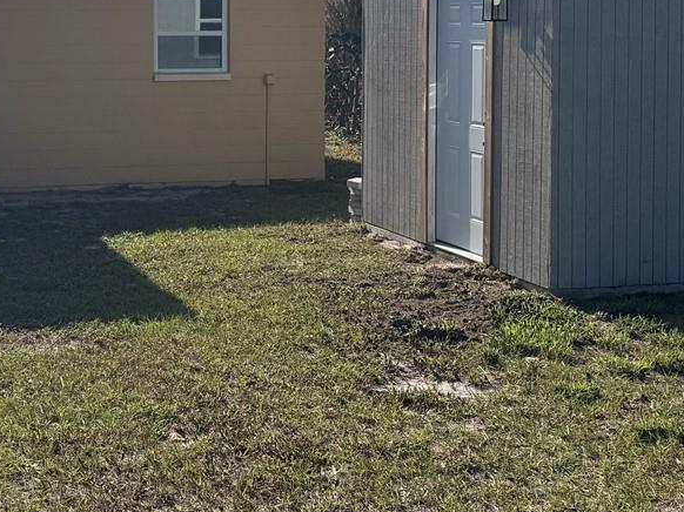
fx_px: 1304
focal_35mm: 66
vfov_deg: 21.8
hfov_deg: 28.8
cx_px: 140
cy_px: 69
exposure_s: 1/12346
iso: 80
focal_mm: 6.76
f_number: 1.78
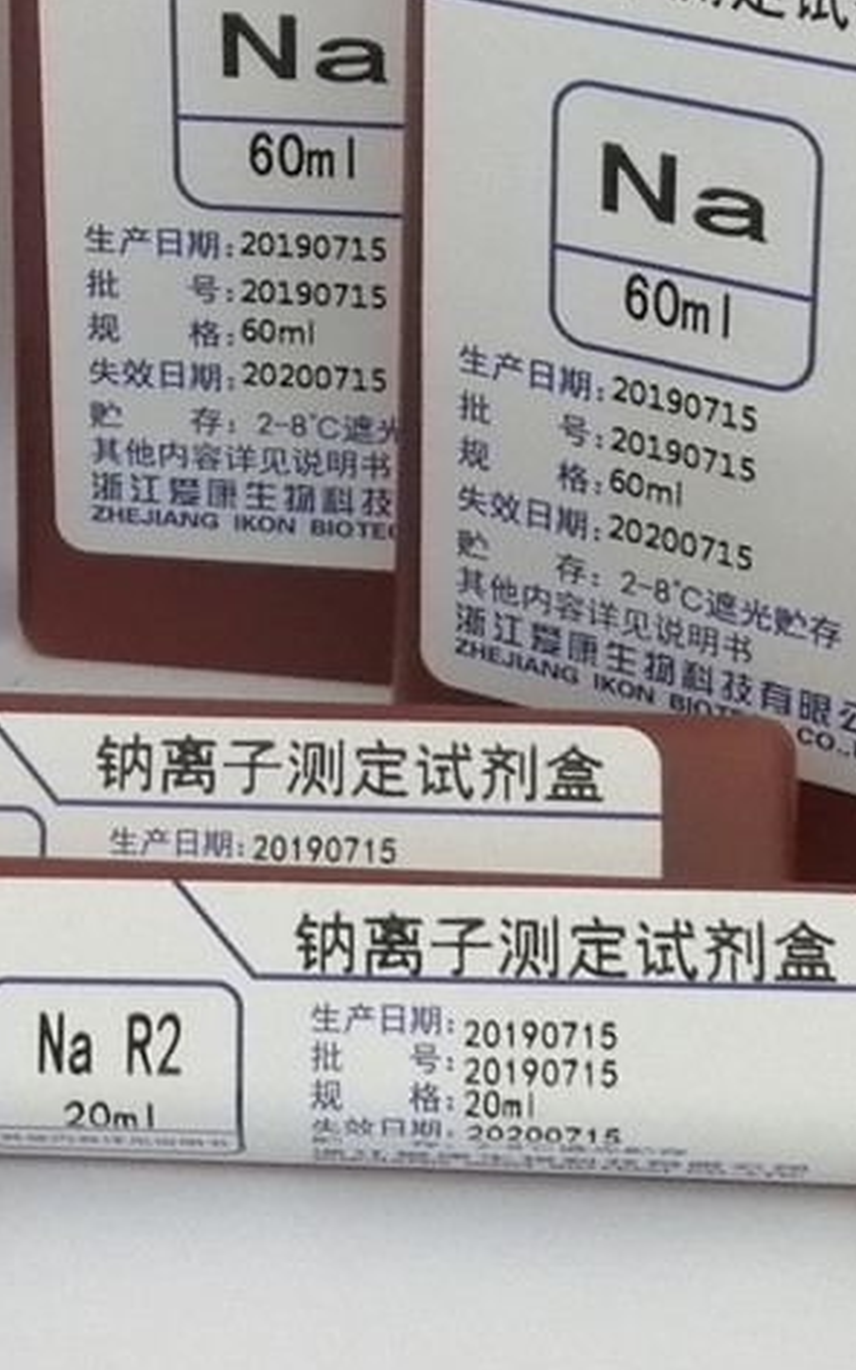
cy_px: 331
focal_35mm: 128
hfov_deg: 10.2
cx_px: 3
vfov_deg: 16.2
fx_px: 4778
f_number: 1.8
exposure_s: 1/30
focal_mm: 3.64
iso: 160
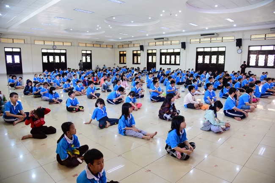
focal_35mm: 24
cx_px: 138
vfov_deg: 53.2
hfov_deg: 73.7
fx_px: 183
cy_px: 92
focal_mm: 24
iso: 1250
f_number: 4.5
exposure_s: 1/50
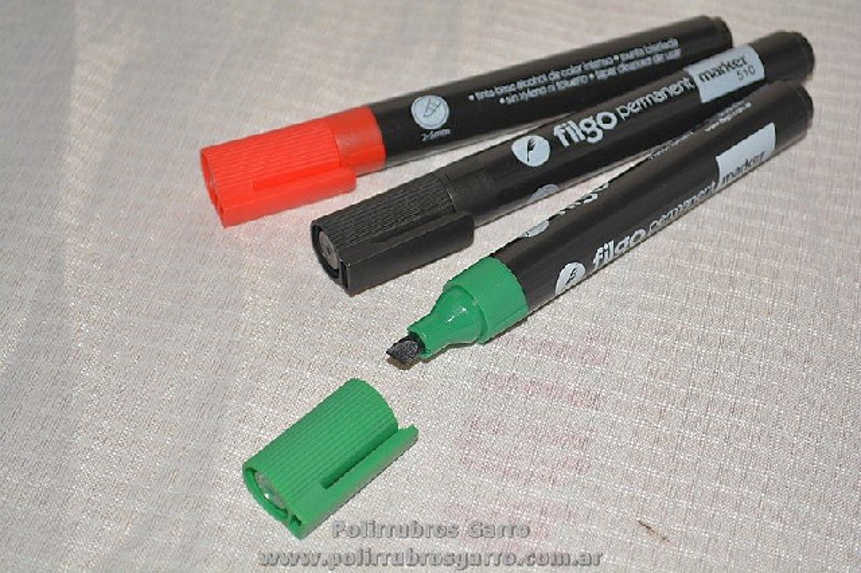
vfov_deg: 18.9
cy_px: 286
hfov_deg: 28.1
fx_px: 1721
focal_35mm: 72
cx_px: 430
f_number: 5.3
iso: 100
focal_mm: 48
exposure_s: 1/60
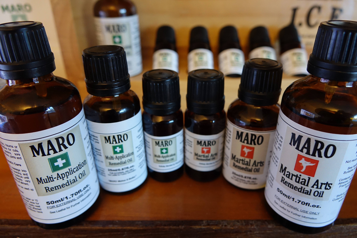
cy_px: 119
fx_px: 248
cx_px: 186
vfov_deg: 51.3
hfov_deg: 71.5
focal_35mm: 25
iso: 800
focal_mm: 8.8
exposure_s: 1/25
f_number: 2.8
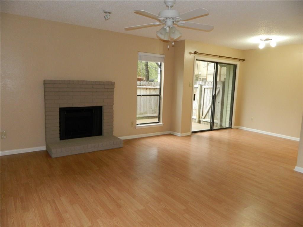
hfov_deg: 69.4
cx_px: 152
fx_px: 219
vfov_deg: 54.9
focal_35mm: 25
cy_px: 114
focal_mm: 4.5
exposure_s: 1/30
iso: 200
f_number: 3.1
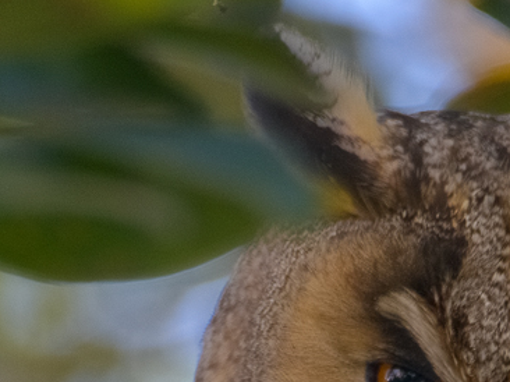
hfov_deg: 0.7
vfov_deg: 0.5
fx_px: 41741
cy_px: 813
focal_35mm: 2835
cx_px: 336
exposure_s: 1/250
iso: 1000
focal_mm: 600
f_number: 6.3
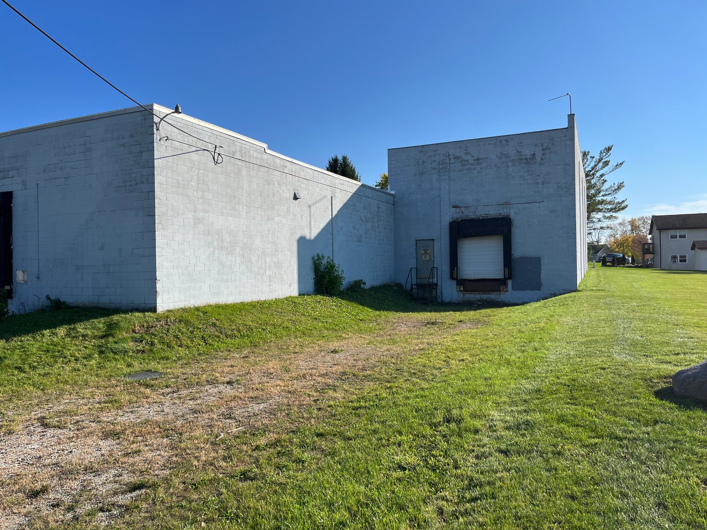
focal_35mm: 26
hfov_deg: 67.3
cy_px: 265
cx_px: 354
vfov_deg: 53.1
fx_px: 531
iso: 50
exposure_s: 1/3745
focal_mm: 5.1
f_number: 1.6
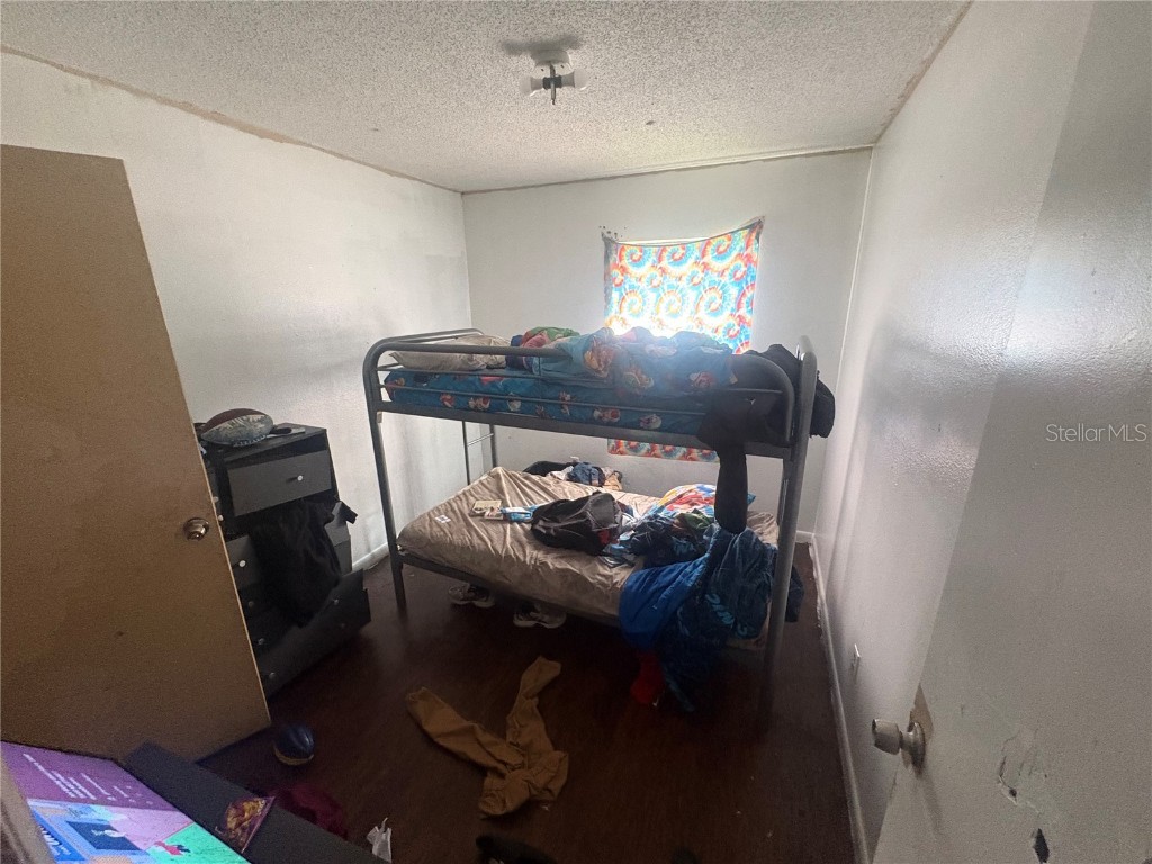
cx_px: 576
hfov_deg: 102.1
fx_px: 466
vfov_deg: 85.7
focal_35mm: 14
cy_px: 432
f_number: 2.2
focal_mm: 2.22
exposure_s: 1/60
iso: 640
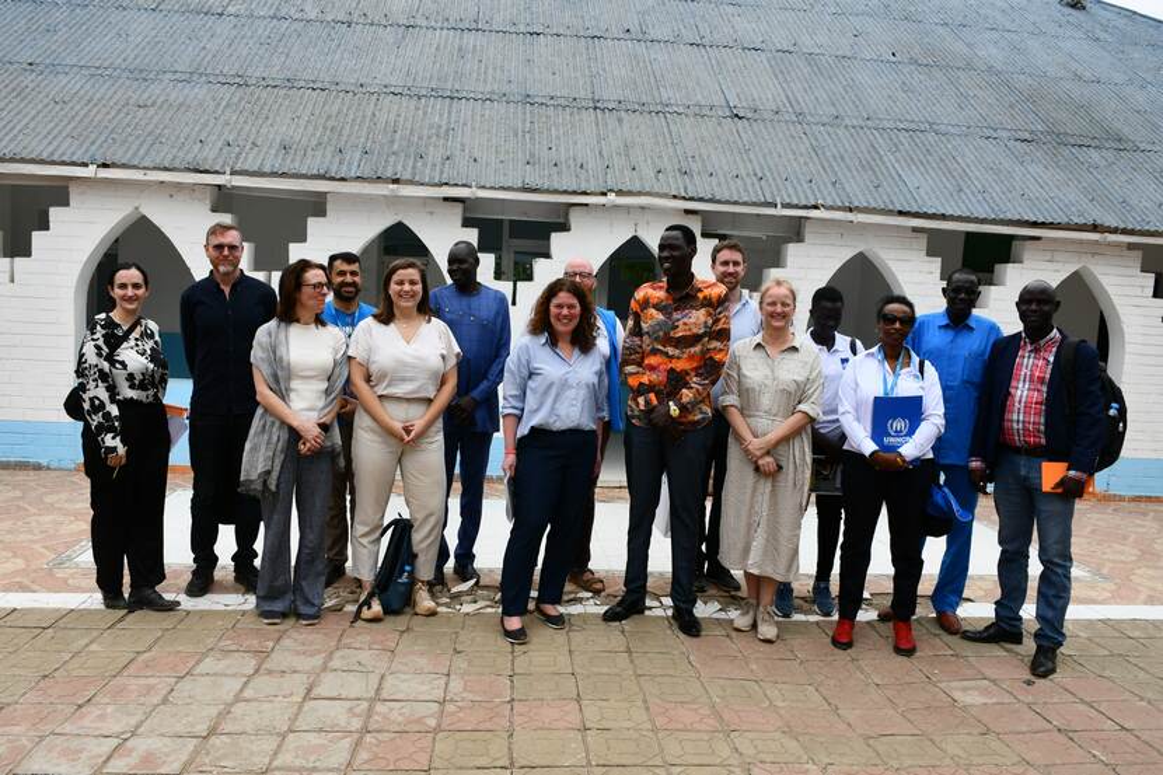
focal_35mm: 27
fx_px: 872
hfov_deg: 67.4
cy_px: 388
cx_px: 582
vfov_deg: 47.9
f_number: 8
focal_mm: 18
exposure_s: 1/250
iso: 160
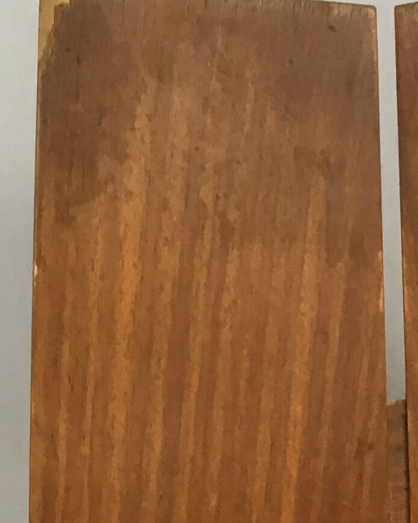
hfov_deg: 11.6
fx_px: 2041
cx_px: 357
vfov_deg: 12.9
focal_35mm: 132
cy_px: 1018
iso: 80
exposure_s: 1/33
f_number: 2.2
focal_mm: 4.15
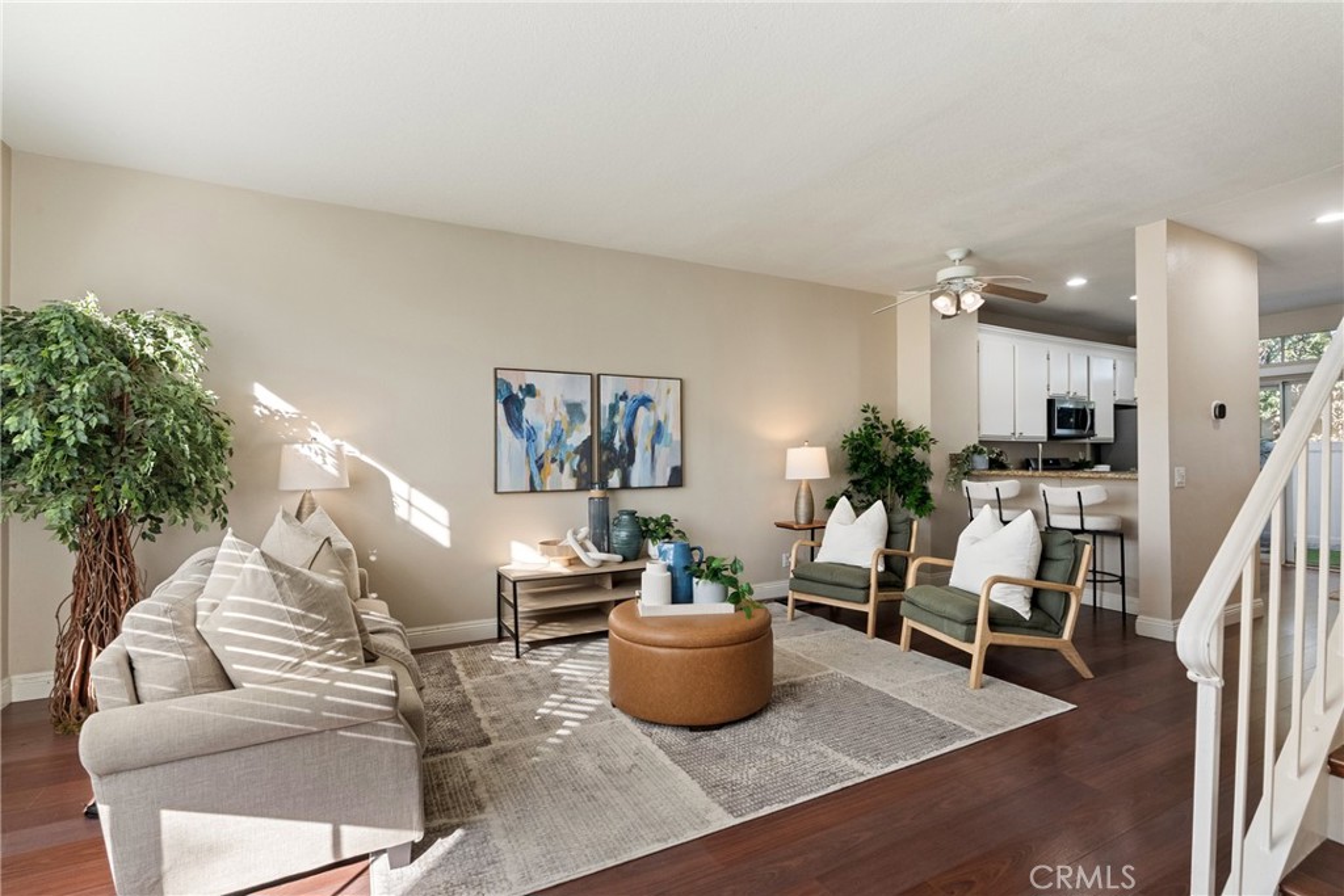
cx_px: 672
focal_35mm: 16
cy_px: 448
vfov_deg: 73.8
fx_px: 597
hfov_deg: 96.7
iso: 1600
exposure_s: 1/40
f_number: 9
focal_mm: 16
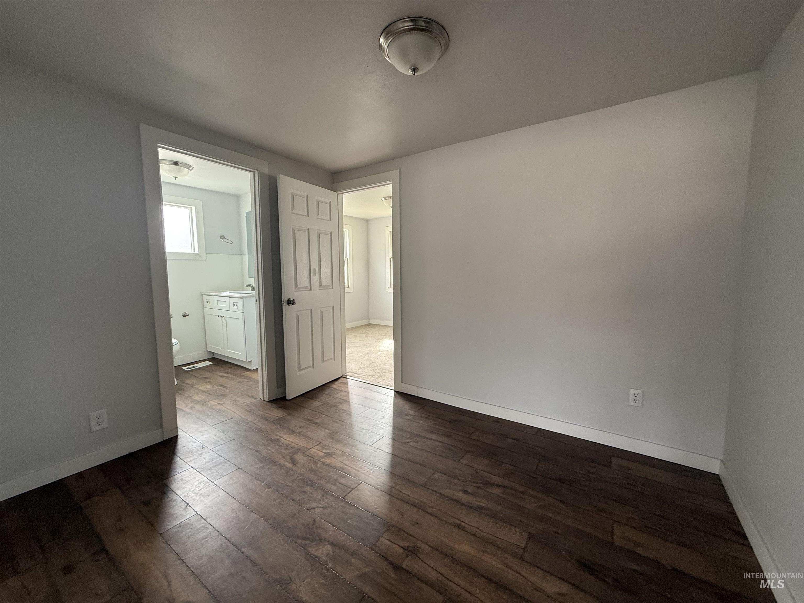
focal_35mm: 14
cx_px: 402
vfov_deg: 85.7
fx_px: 325
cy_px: 302
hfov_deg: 102.1
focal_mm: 2.22
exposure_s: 1/99
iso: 125
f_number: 2.2
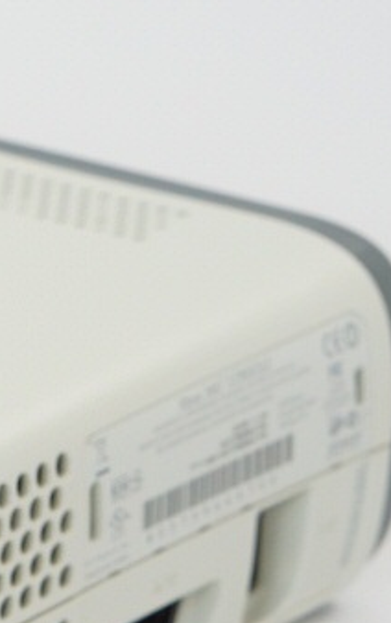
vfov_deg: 7.7
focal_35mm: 271
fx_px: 4609
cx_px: -609
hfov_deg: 4.7
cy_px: 560
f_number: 6.3
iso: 640
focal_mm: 50
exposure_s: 1/80
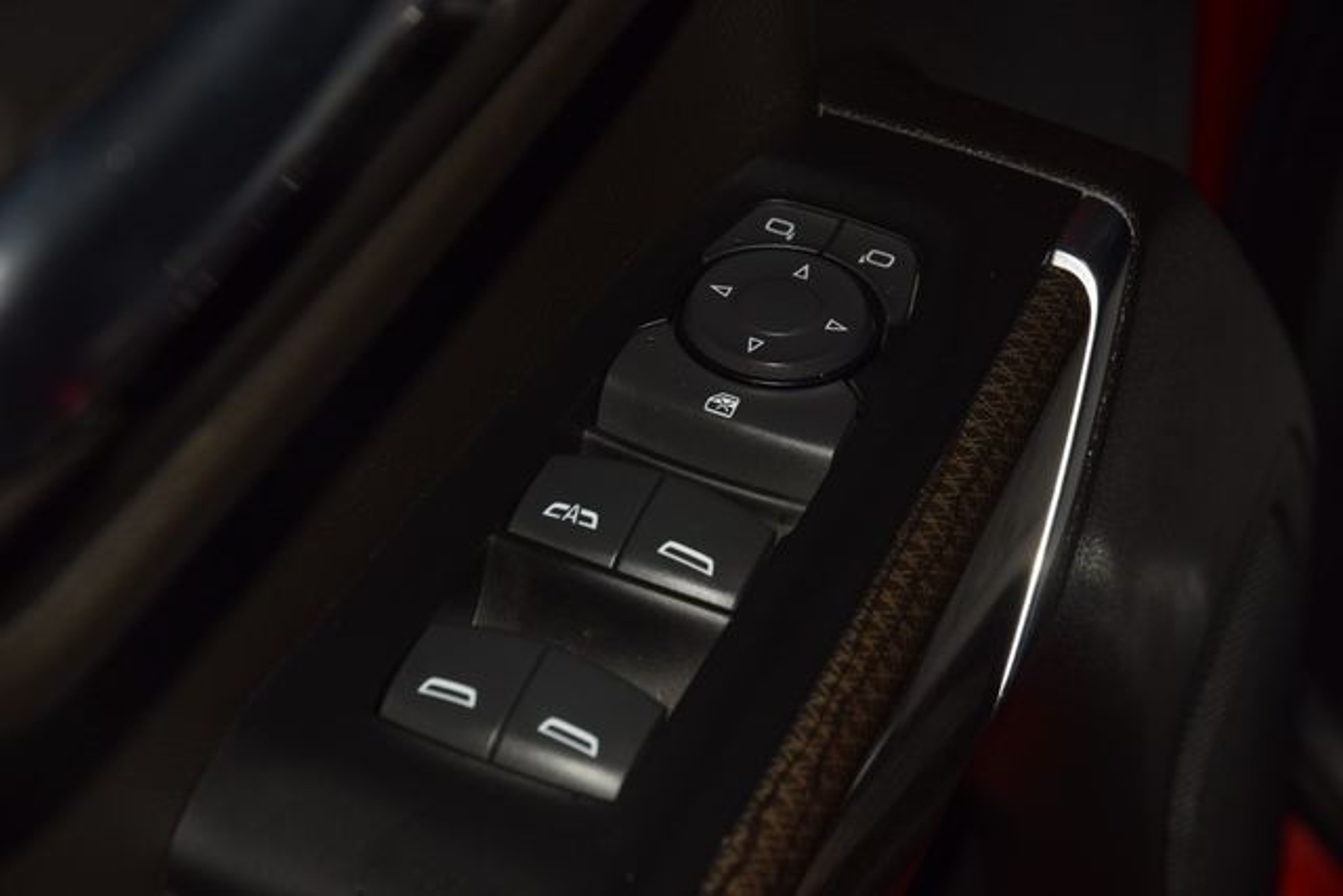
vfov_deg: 13.0
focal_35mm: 105
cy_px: 448
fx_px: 3918
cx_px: 672
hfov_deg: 19.5
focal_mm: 70
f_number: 8
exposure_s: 1/125
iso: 100
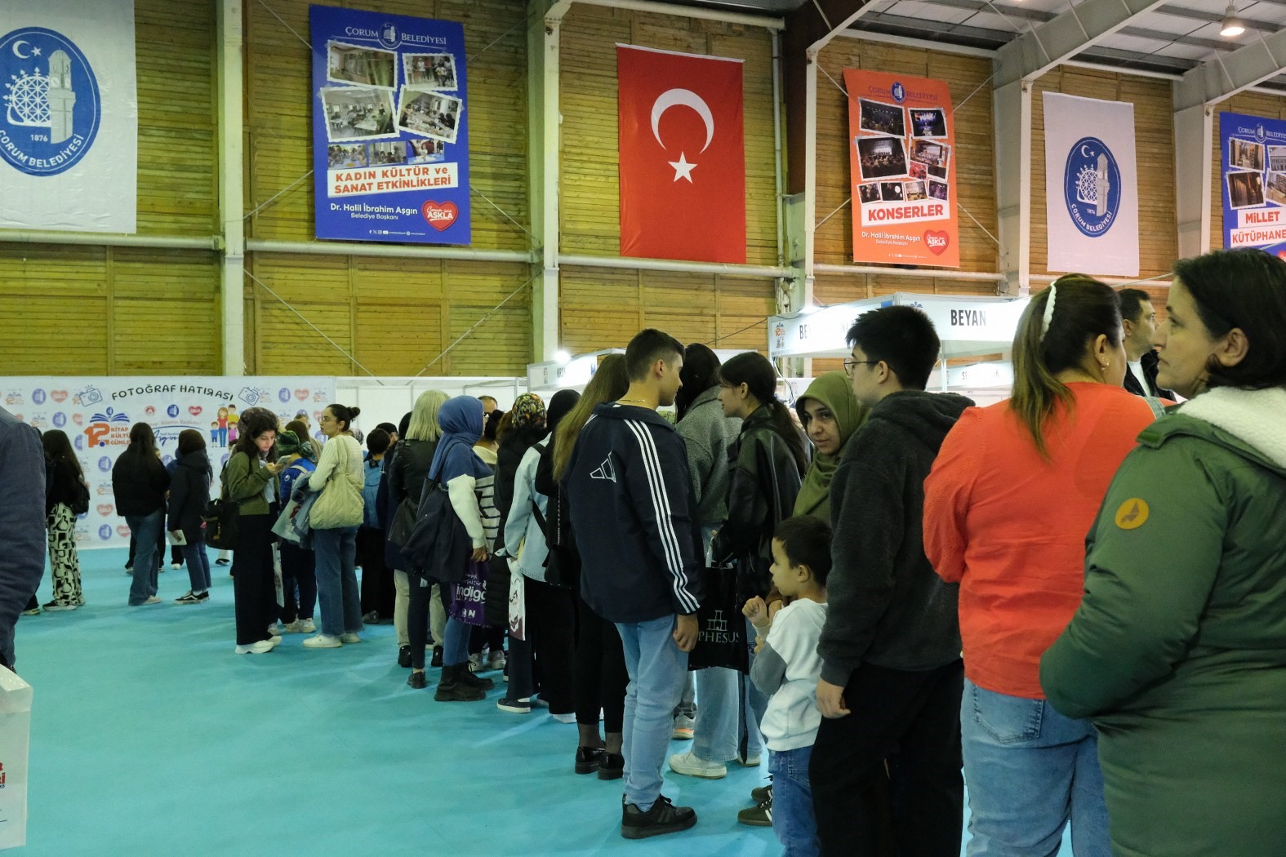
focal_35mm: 33
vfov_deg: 40.0
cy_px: 428
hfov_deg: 57.2
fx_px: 1179
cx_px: 643
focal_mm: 21.9
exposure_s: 1/160
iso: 12800
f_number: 5
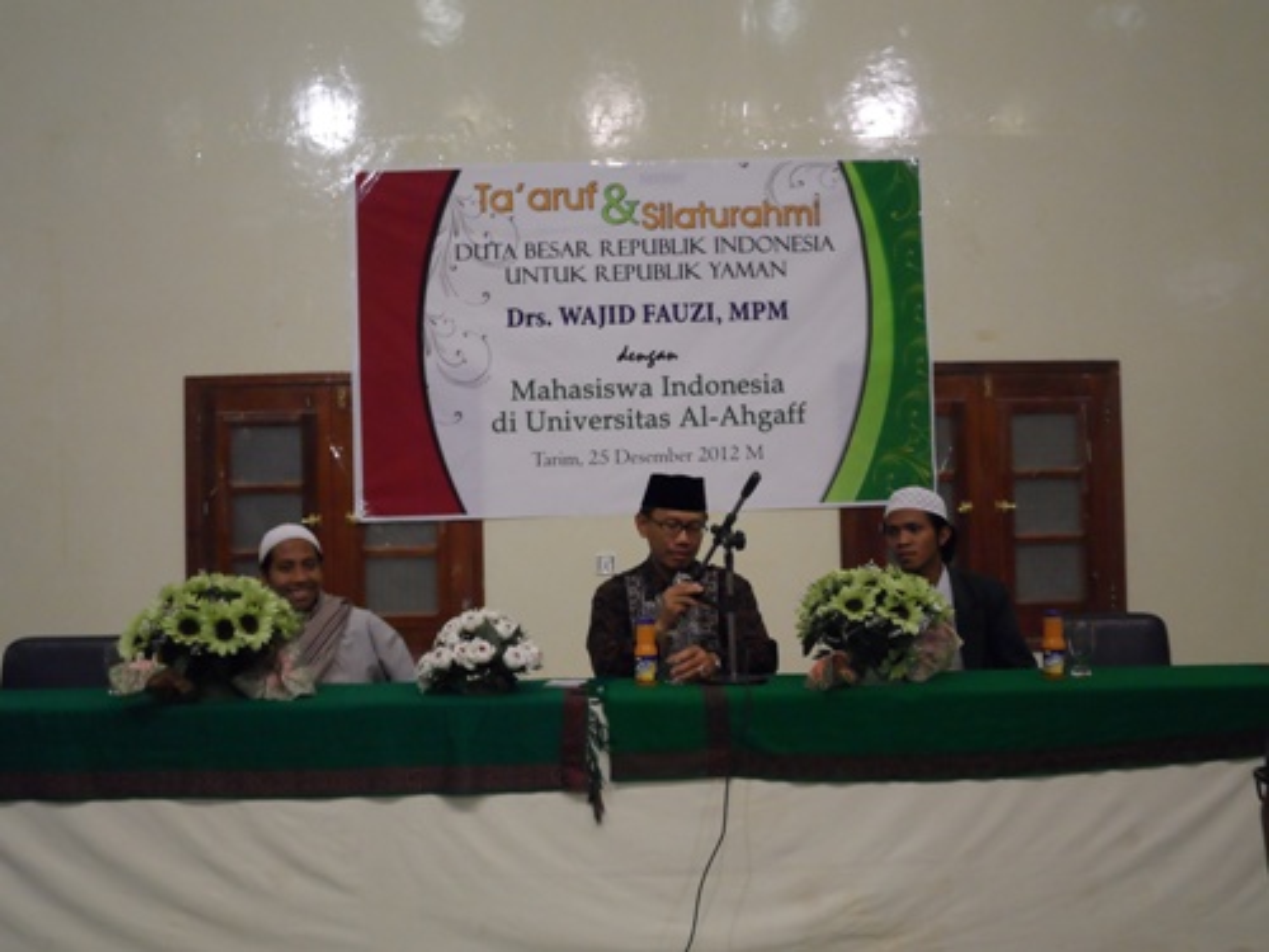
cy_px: 476
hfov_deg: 51.4
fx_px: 1320
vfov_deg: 39.7
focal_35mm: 36
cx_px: 634
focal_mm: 6.5
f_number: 3
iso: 400
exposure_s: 1/30
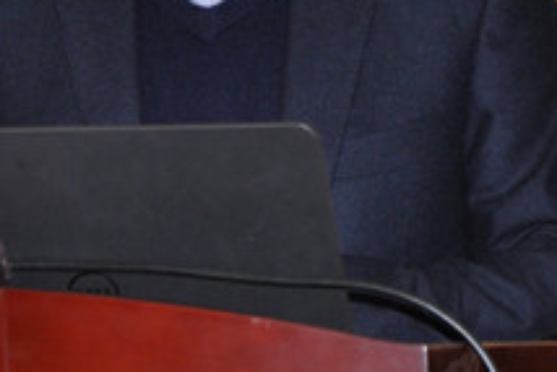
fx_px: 6834
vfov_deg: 3.1
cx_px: 135
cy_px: -36
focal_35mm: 441
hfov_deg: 4.7
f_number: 5.6
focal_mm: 105
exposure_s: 1/60
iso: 640
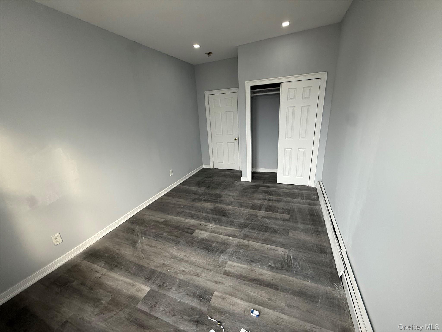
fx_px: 179
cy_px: 166
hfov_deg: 102.1
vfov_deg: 85.7
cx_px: 221
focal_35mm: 14
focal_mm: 2.22
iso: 160
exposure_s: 1/120
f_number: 2.2
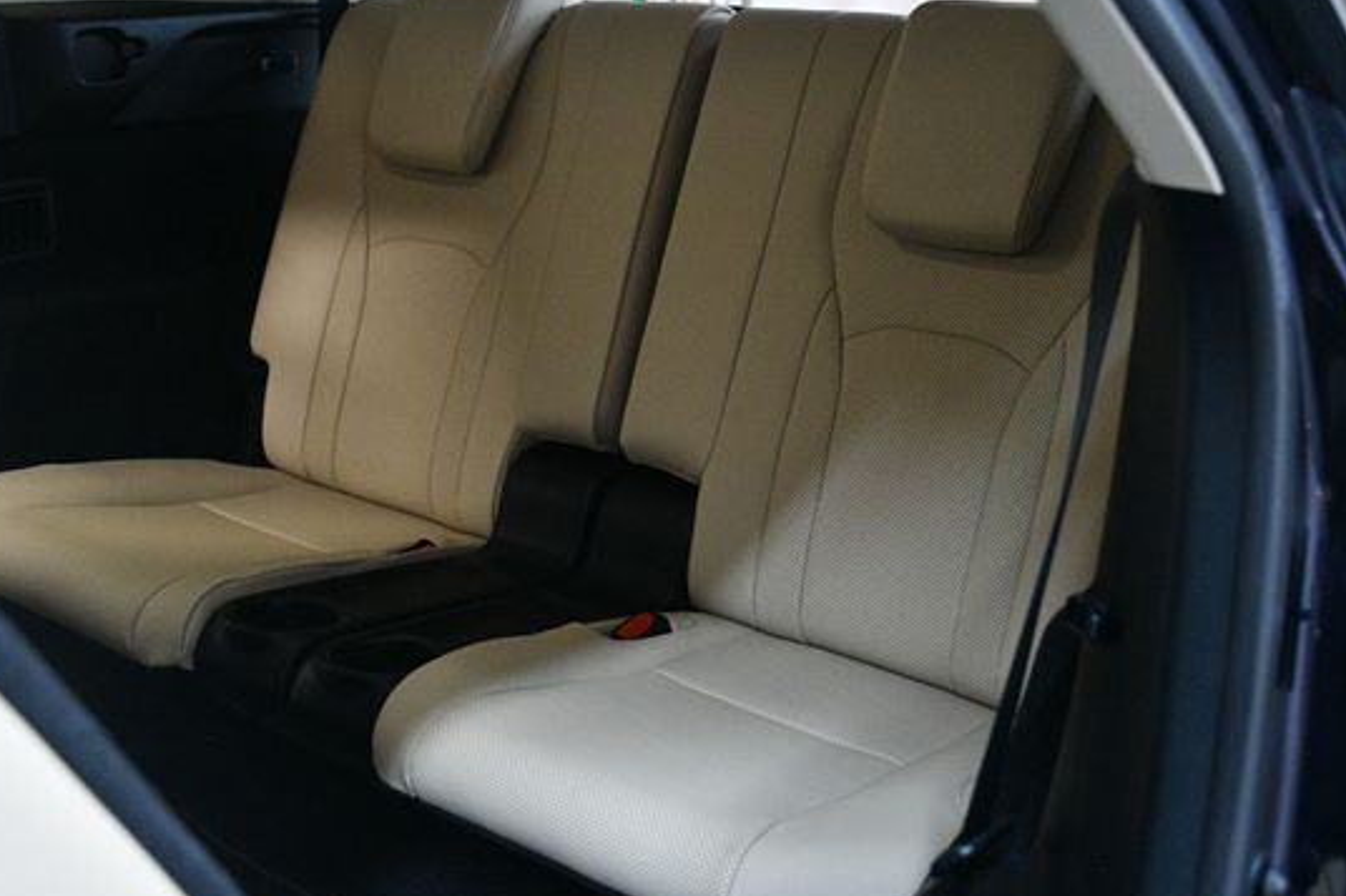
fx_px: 1607
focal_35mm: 43
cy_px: 424
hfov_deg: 45.4
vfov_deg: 31.2
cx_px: 648
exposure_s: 1/60
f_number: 3.8
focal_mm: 24
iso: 3200
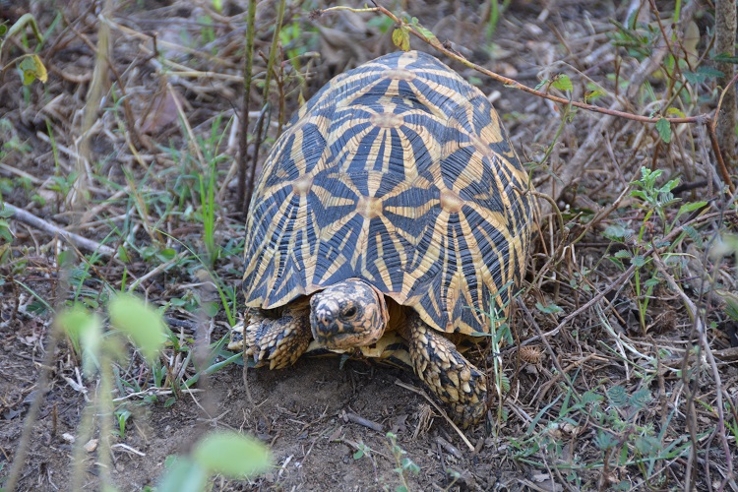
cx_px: 369
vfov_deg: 4.6
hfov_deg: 6.9
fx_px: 6150
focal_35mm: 300
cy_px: 246
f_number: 5.6
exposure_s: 1/125
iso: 900
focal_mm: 200
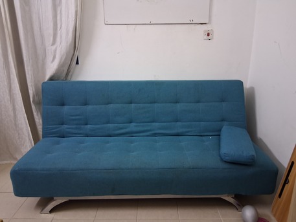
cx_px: 148
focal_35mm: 26
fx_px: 222
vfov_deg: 53.1
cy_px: 111
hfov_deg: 67.3
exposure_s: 1/25
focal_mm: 3.98
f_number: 1.8
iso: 500
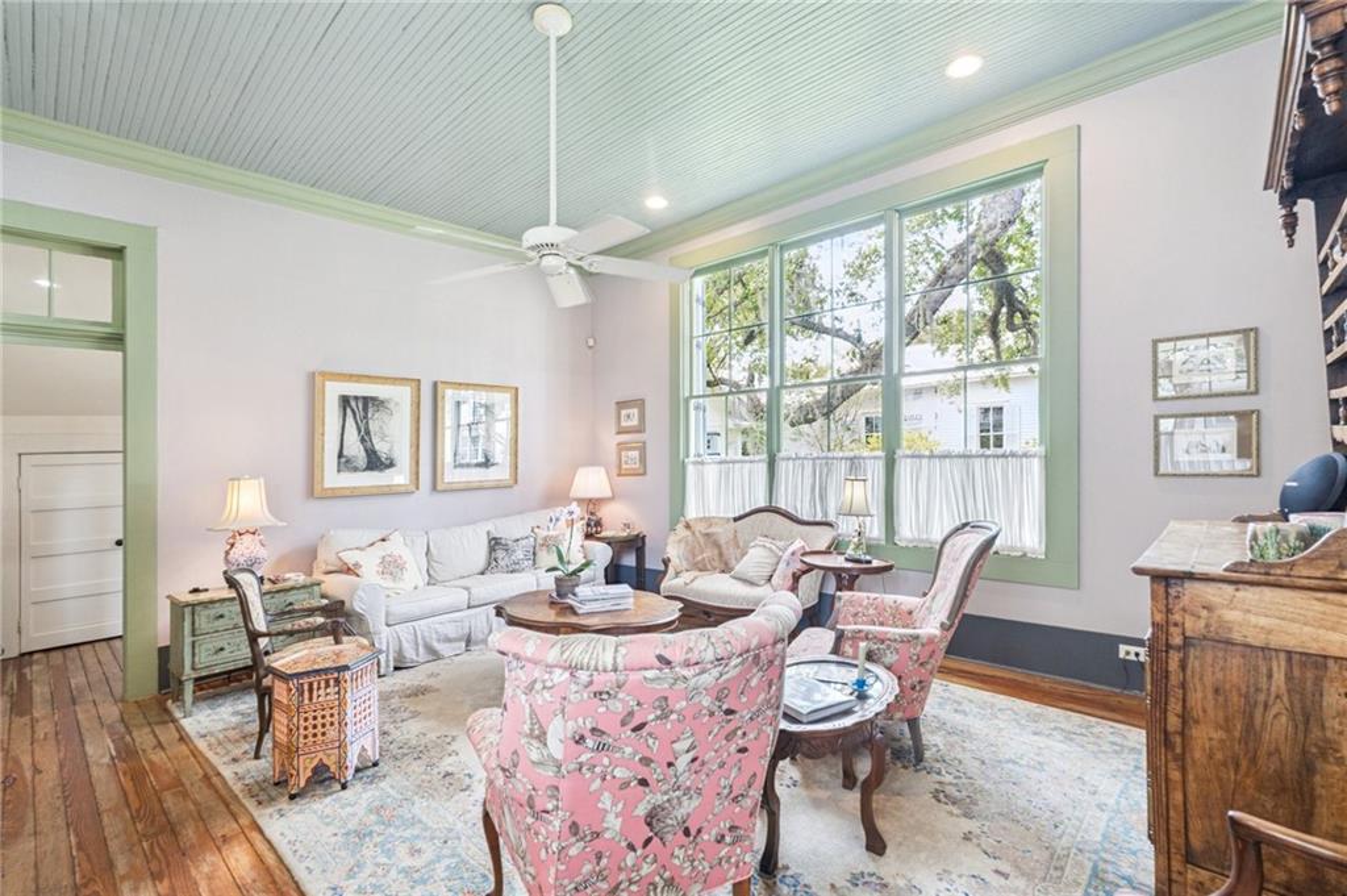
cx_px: 674
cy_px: 448
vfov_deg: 72.0
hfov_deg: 95.0
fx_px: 617
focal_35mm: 16
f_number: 11
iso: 400
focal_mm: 16.5
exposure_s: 1/20
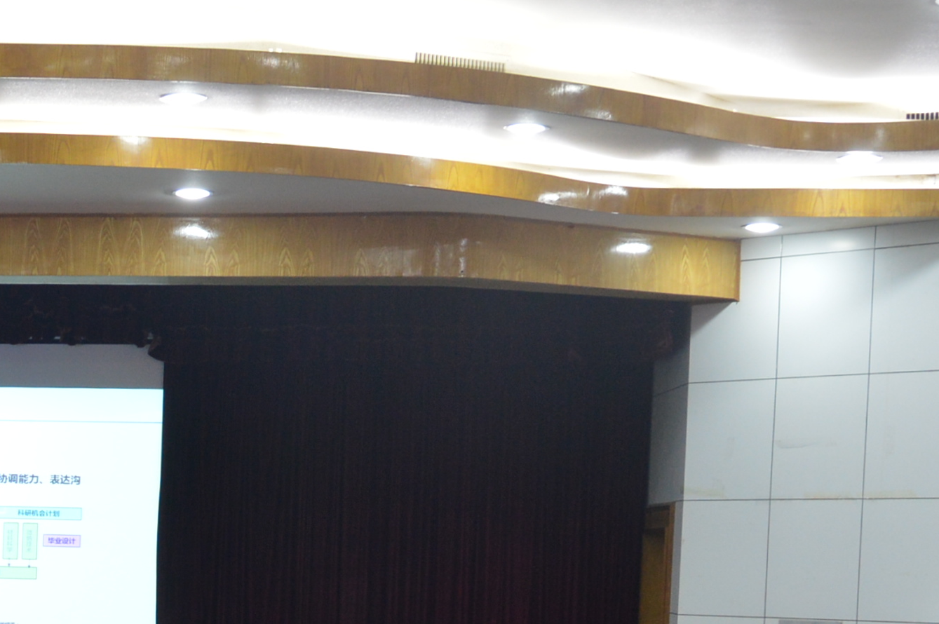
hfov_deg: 20.8
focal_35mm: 91
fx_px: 2371
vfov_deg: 14.5
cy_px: 777
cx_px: -198
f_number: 3.5
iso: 400
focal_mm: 18
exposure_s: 1/20
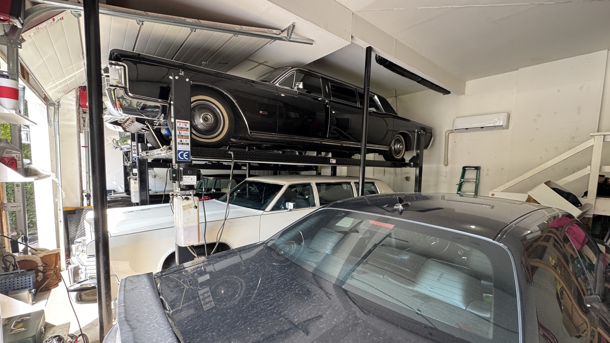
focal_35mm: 16
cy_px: 193
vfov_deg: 66.8
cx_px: 315
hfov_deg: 99.3
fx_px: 259
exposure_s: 1/99
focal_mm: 2.22
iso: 160
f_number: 2.2
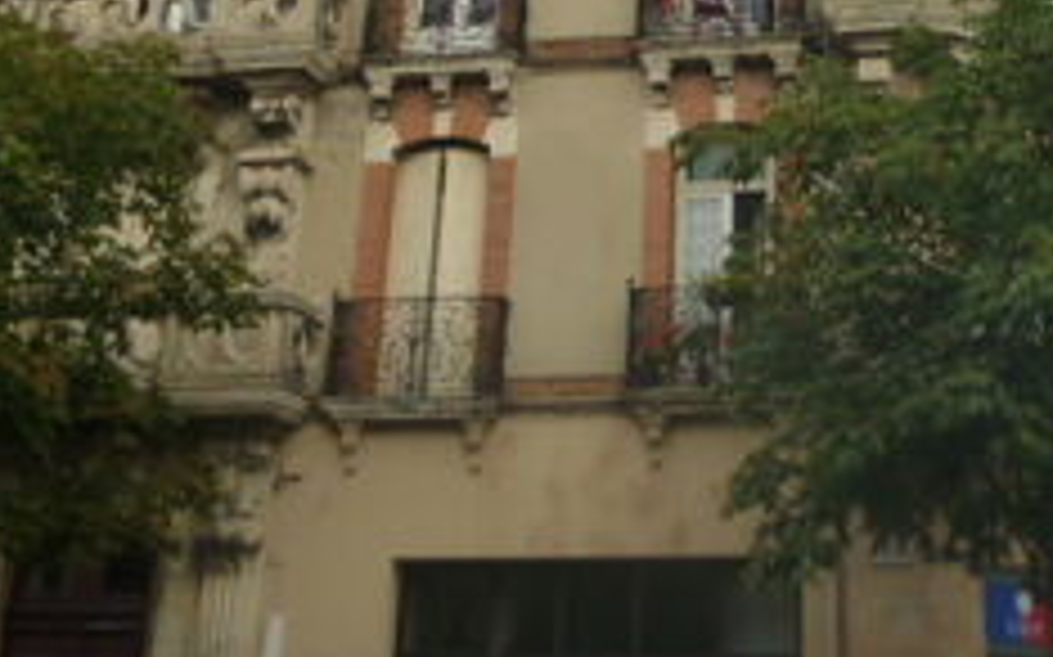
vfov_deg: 19.9
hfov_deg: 33.1
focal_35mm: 61
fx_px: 1750
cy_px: -140
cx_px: 734
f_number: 9
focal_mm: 5
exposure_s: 1/100
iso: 160
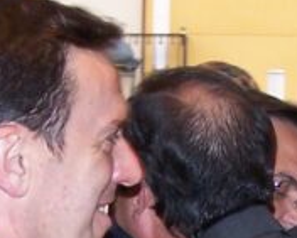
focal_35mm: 202
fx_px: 1777
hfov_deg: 9.5
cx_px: 199
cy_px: 348
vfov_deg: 7.5
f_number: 2.8
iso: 140
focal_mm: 6.3
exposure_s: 1/60
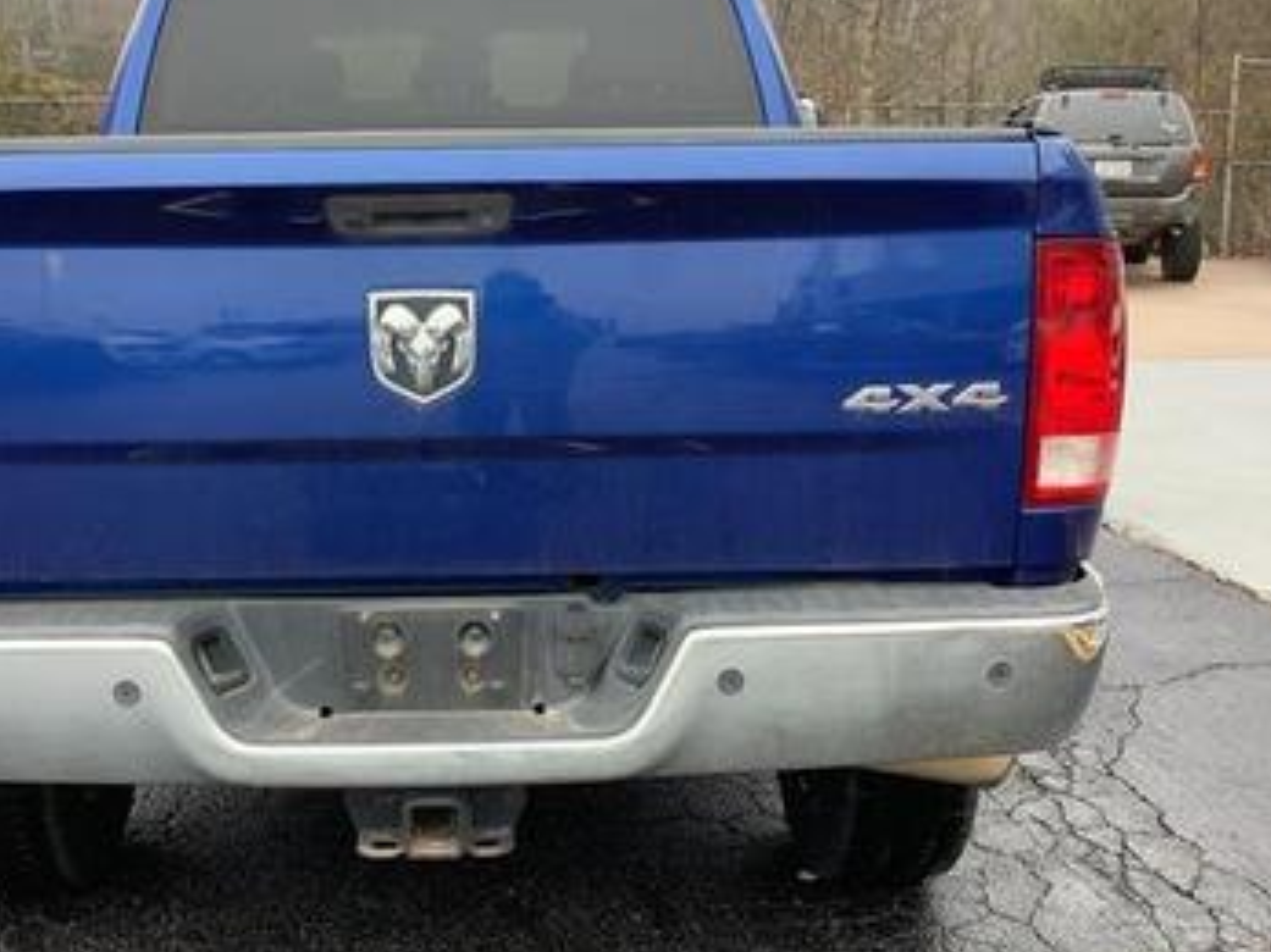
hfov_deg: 41.8
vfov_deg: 32.1
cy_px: 513
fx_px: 1652
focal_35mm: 45
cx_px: 494
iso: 64
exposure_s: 1/120
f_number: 2.4
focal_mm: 3.3
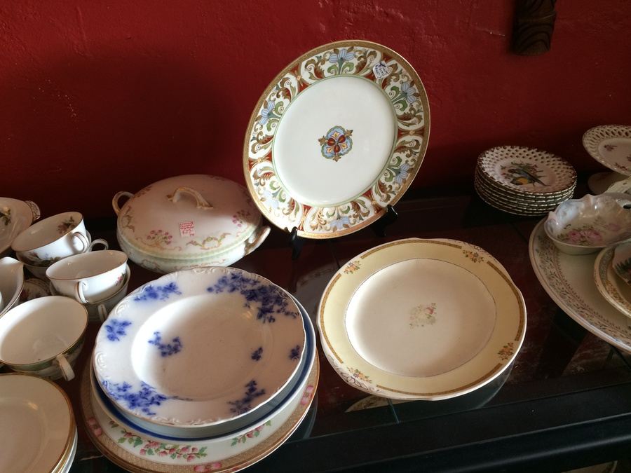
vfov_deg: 46.8
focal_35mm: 30
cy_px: 236
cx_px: 316
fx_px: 547
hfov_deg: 60.0
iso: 80
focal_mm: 4.12
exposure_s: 1/30
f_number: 2.2
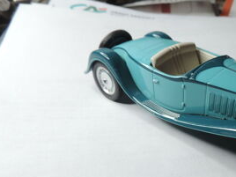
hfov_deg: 40.9
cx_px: 206
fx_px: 293
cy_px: 116
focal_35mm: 43
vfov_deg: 33.3
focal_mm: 4.3
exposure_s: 1/30
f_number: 3
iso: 100
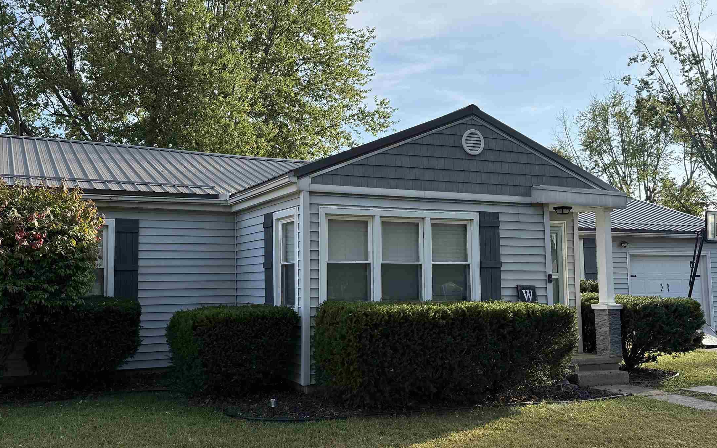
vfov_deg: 35.3
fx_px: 703
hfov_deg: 53.8
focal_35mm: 36
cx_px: 309
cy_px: 227
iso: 100
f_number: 1.78
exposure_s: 1/2169
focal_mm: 6.76
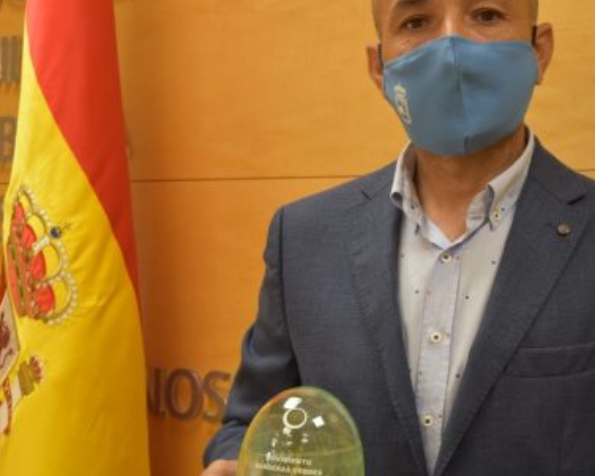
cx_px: 414
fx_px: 1621
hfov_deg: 20.7
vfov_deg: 16.7
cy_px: 282
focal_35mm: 92
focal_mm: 32
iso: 800
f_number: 5
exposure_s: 1/100
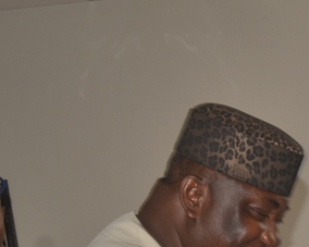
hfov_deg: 13.4
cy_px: 323
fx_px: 1207
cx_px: 521
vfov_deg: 11.4
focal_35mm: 132
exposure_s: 1/50
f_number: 5.6
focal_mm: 26
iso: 200
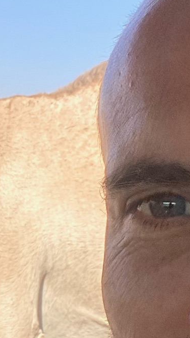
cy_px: 198
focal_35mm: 101
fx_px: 904
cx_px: -34
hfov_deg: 11.8
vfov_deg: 21.1
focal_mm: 2.71
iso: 25
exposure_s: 1/794
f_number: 2.2
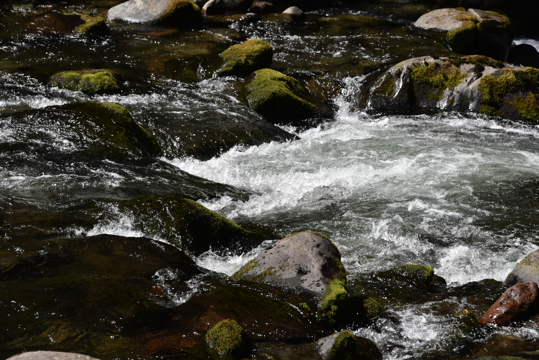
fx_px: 2022
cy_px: 180
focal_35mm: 135
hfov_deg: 15.2
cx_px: 270
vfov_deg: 10.2
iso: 100
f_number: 9
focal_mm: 135
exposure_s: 1/320
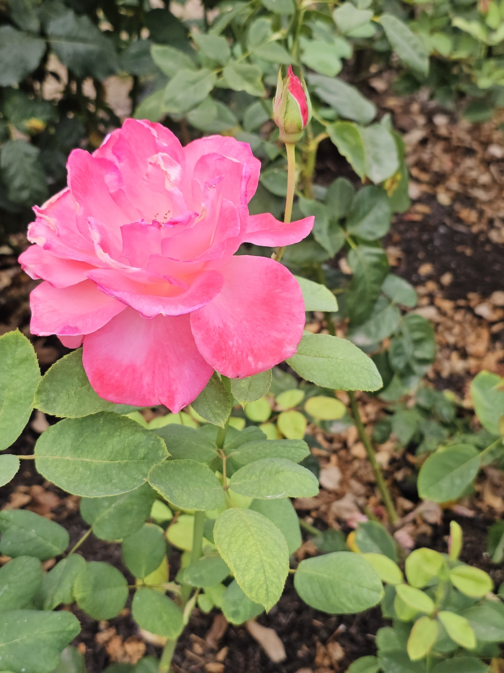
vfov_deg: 73.9
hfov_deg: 58.9
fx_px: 446
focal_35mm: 23
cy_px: 336
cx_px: 252
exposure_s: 1/60
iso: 20
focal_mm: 6.3
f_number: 1.7
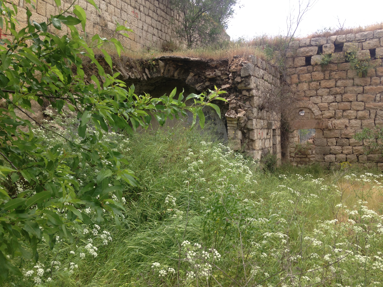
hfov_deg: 55.4
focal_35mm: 33
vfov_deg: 42.9
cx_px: 192
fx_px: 365
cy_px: 144
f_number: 2.4
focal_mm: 4.12
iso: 50
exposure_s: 1/577
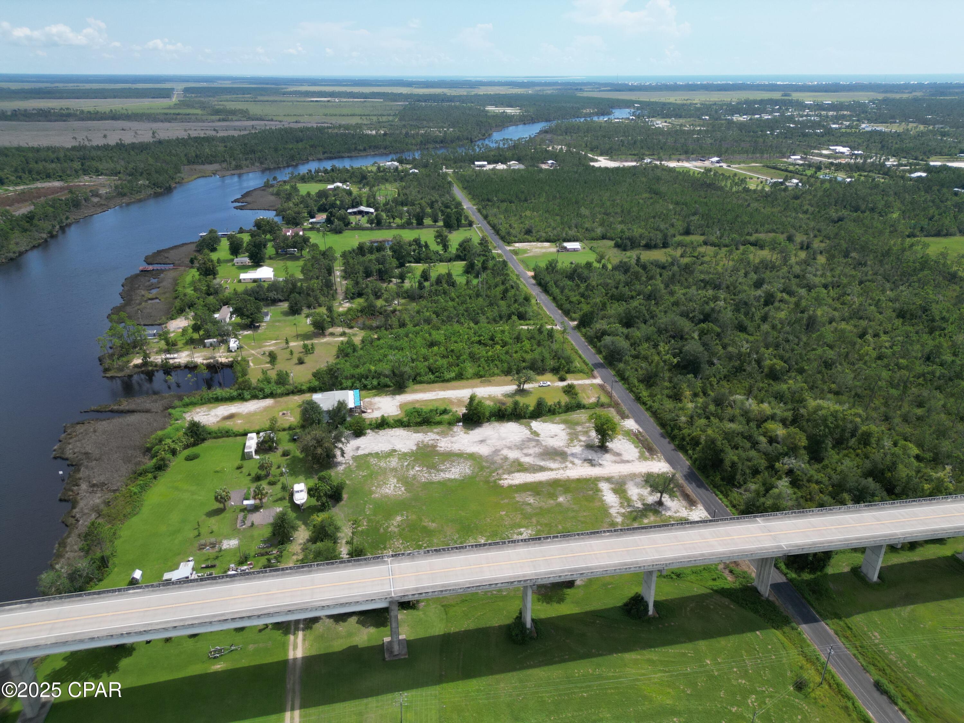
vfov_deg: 56.8
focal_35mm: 24
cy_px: 362
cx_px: 482
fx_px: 668
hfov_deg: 71.6
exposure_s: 1/3200
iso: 150
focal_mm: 6.72
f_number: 1.7
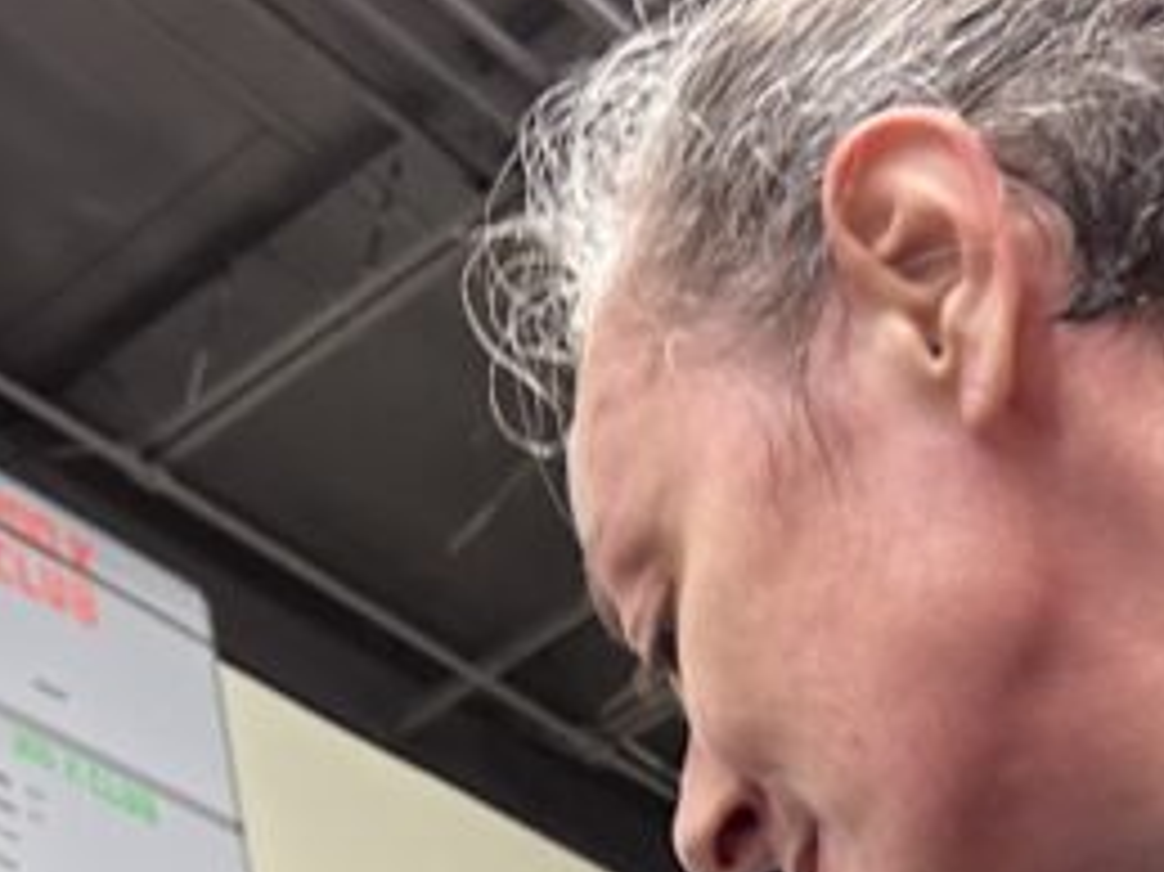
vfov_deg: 14.3
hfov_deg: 20.6
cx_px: 494
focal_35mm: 95
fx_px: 3193
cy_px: 1411
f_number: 1.78
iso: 200
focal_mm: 6.86
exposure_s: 1/60
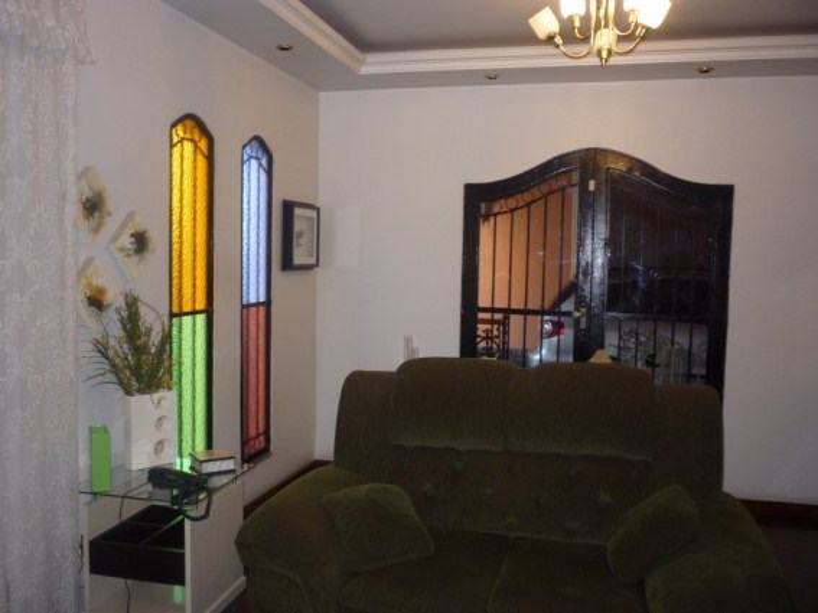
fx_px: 756
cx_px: 409
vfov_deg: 44.1
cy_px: 306
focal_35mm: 32
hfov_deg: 56.8
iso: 125
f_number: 3.3
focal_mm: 5.2
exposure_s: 1/30
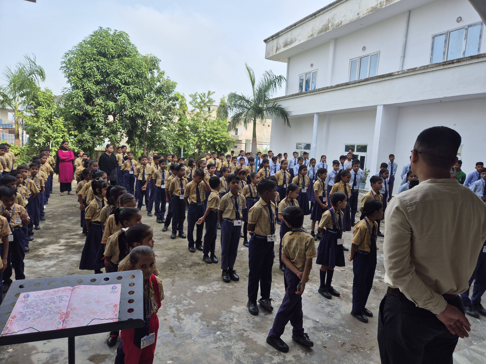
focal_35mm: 23
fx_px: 323
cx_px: 243
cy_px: 182
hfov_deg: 73.9
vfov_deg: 58.9
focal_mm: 5.4
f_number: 1.8
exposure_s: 1/916
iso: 25
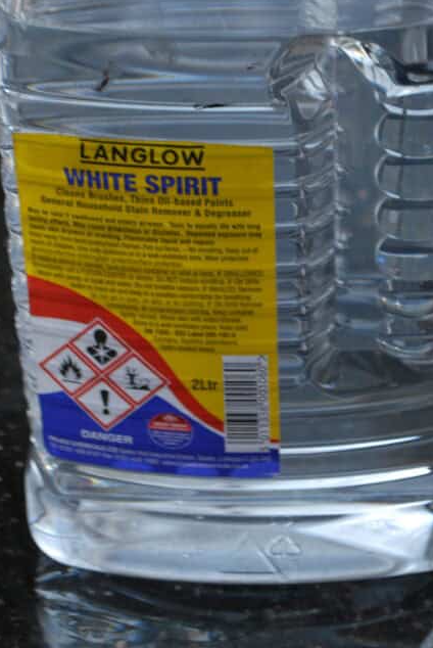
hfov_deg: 10.9
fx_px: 2268
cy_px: 141
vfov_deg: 16.1
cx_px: 247
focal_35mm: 126
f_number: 5.6
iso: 200
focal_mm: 52
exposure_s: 1/30
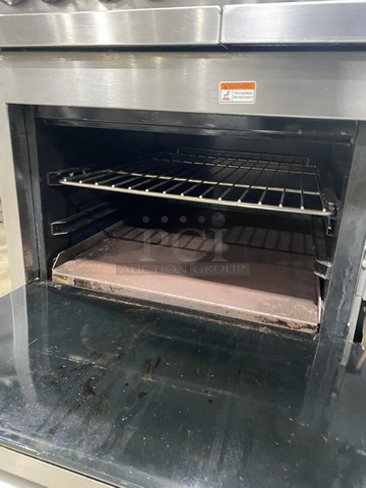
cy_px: 244
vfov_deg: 67.3
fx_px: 366
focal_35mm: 26
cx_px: 183
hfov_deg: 53.1
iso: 640
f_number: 1.8
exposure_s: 1/30
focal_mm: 4.25
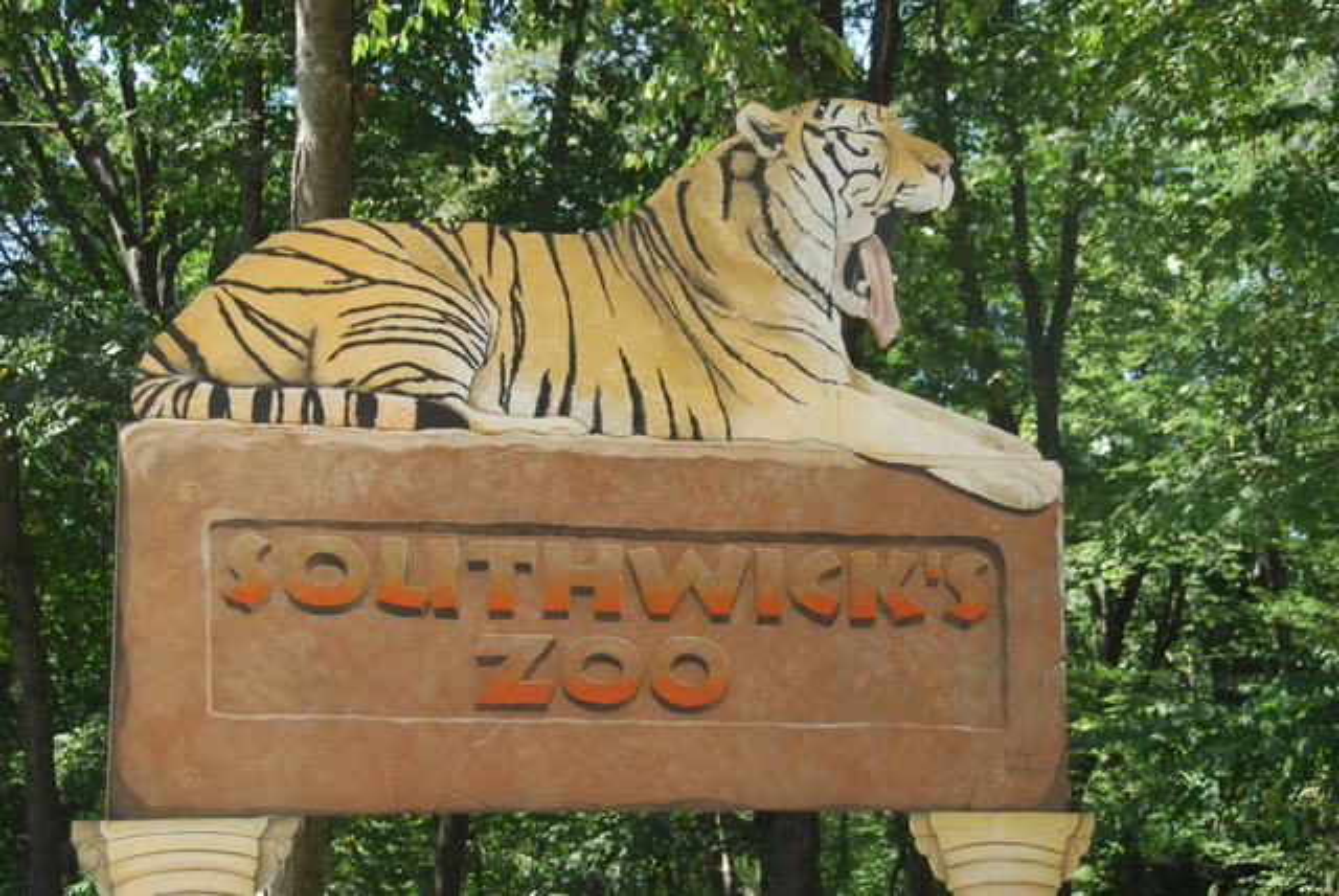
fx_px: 2680
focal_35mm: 72
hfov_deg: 28.0
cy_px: 448
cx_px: 670
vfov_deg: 19.0
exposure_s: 1/125
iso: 200
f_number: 5.6
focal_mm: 48
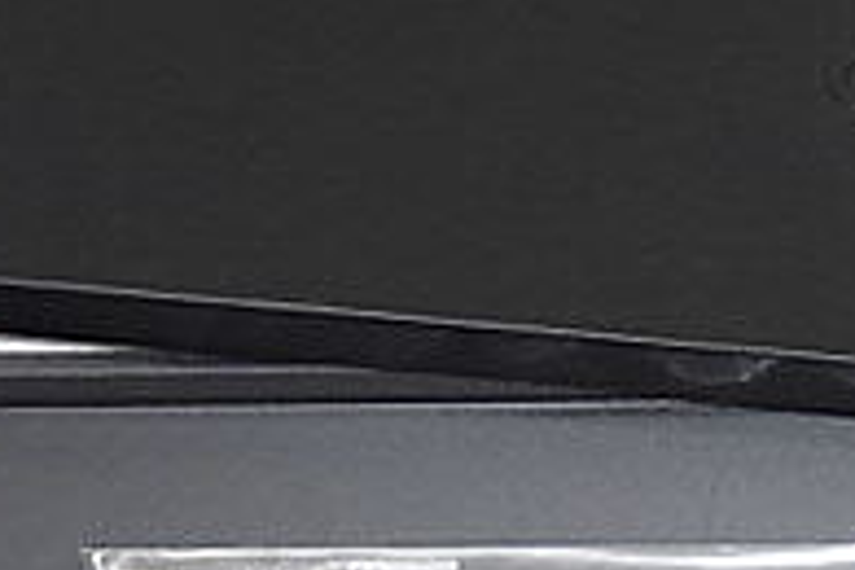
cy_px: 31
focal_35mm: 253
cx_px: 991
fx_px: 6008
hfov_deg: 8.1
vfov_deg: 5.4
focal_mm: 13.47
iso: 400
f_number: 4.2
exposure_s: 1/80
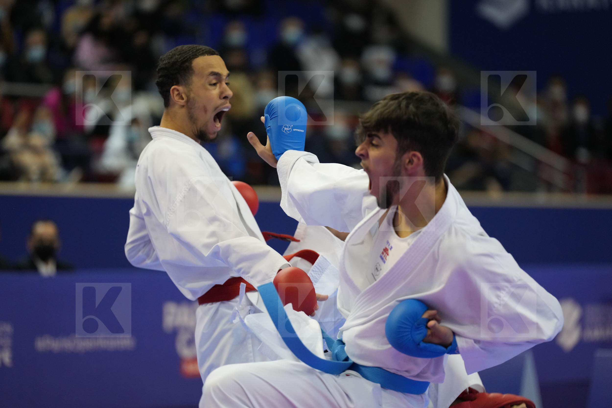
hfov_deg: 11.3
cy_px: 204
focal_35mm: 182
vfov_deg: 7.5
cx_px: 306
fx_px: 3093
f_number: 2.8
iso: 4000
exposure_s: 1/1000
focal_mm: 182
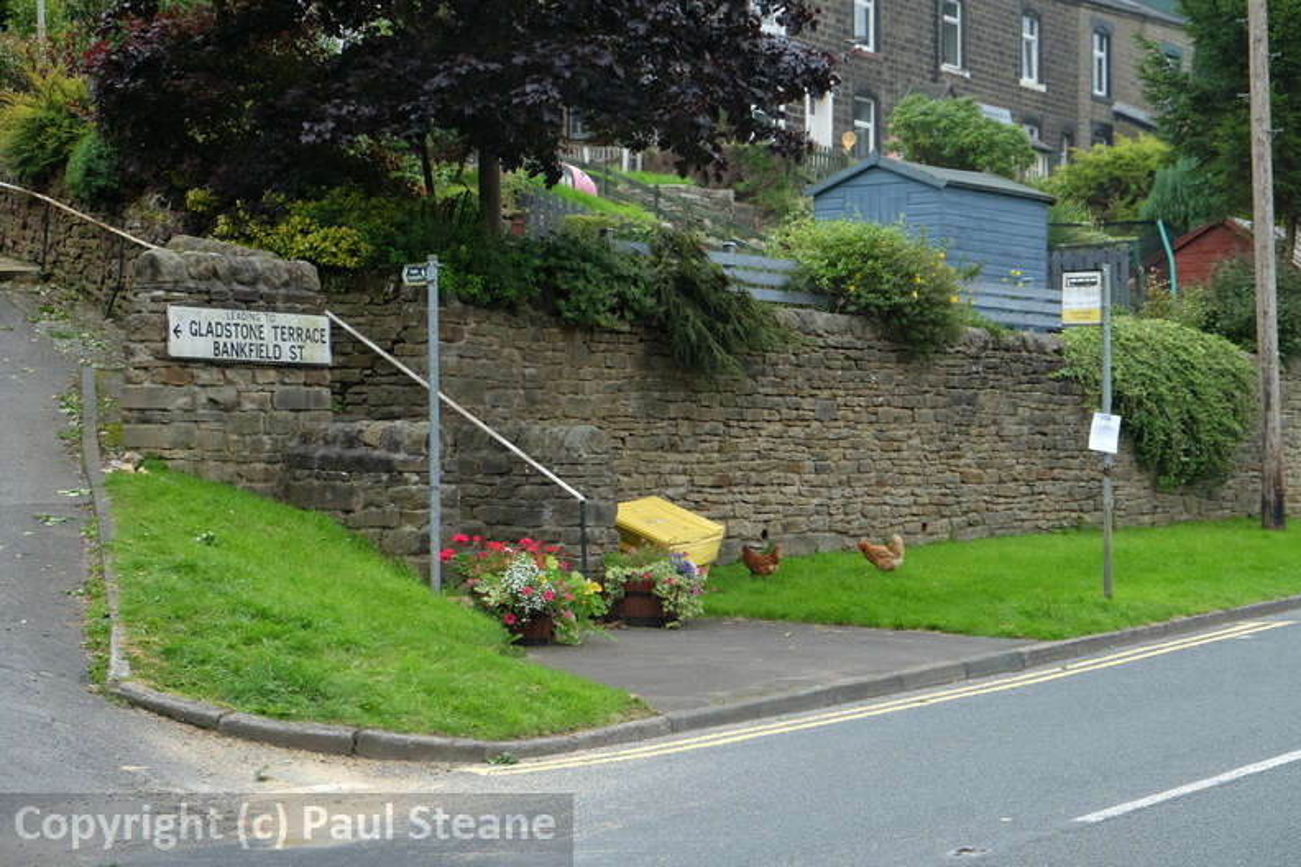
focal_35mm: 76
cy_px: 434
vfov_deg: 17.9
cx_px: 650
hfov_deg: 26.7
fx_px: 2746
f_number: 5.6
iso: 200
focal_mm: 50.5
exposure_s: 1/170
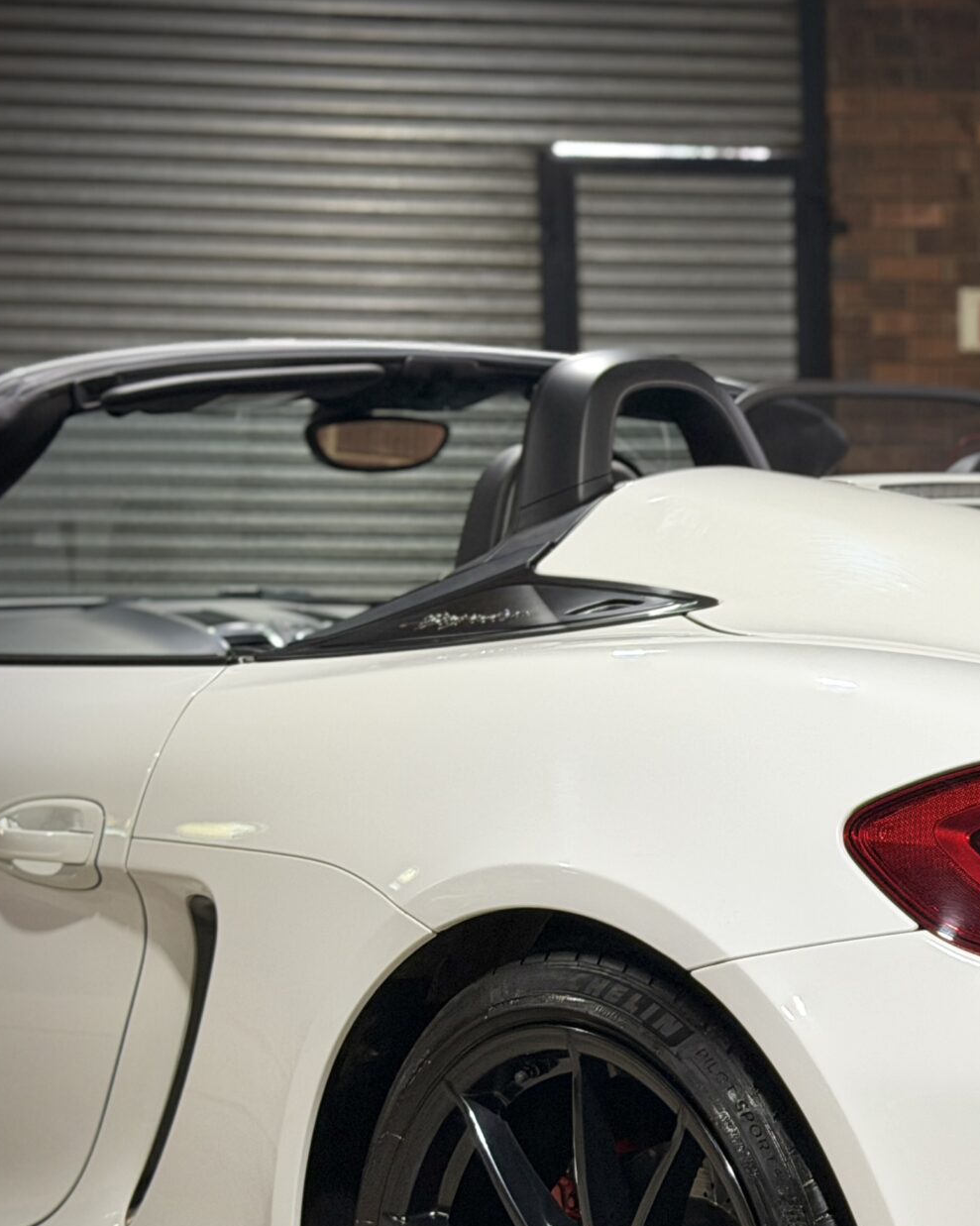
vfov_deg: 19.6
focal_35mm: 97
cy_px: 932
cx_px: 1193
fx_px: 3518
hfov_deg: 15.3
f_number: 1.78
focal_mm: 6.76
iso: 100
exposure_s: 1/50
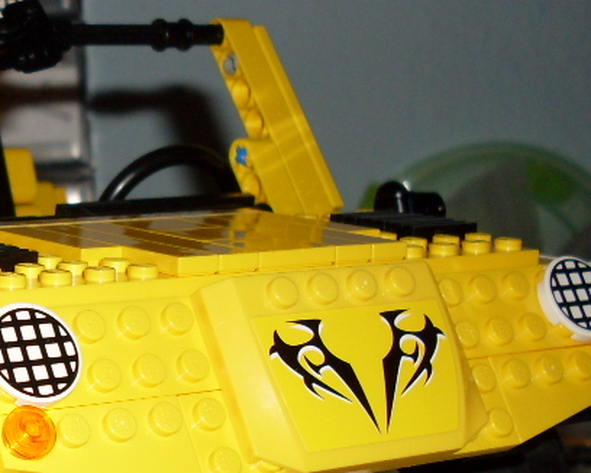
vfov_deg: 16.4
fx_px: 1628
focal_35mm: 93
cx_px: -116
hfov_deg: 19.4
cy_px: 370
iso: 100
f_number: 2.8
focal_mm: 6.3
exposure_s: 1/45
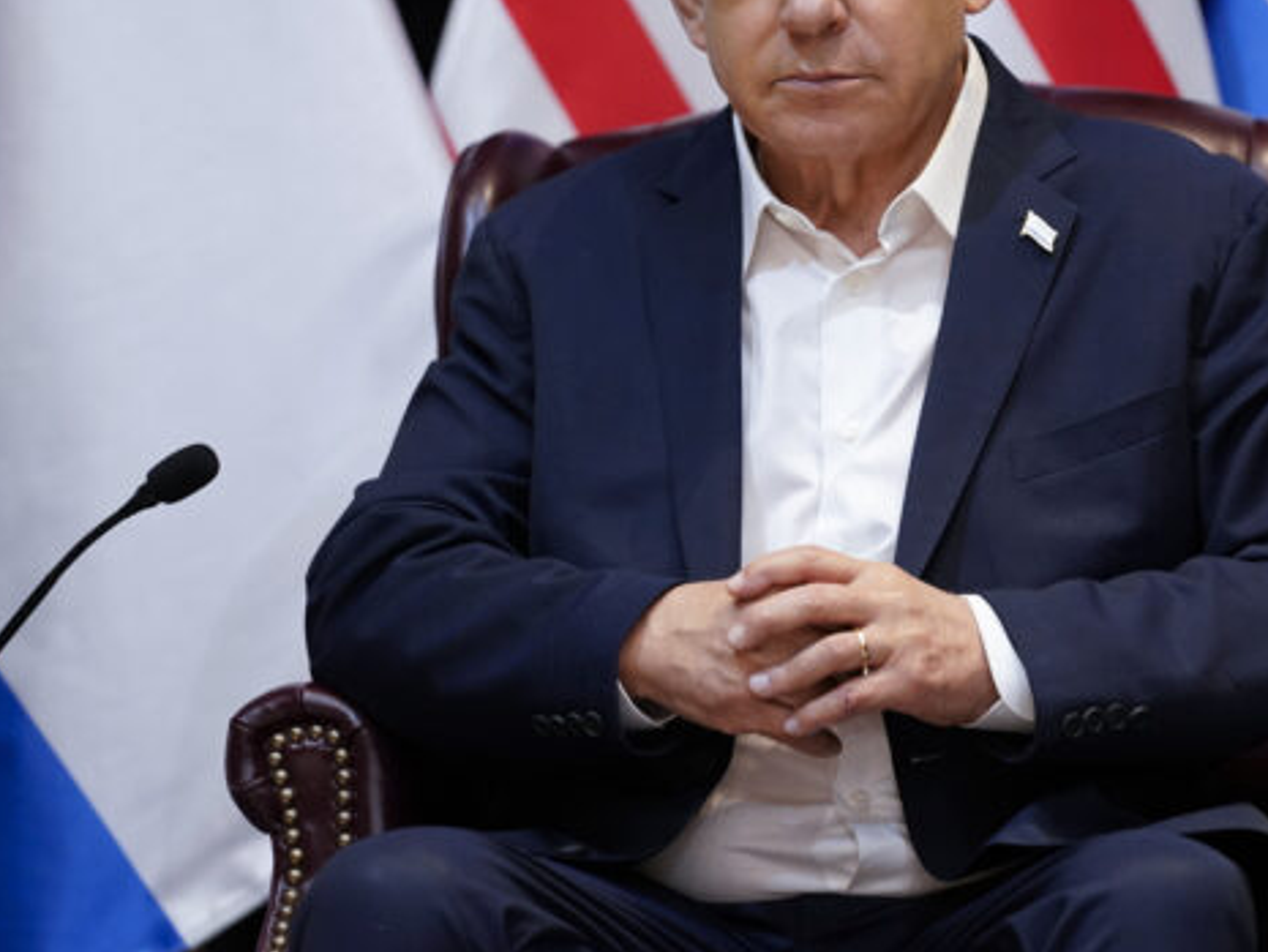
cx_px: 900
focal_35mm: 310
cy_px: 349
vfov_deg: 4.8
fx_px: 11358
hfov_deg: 6.4
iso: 2500
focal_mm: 200
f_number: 2.8
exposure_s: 1/200
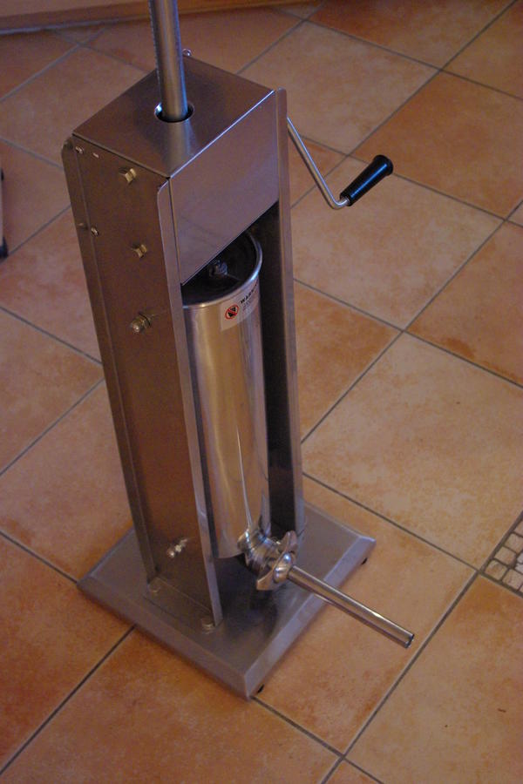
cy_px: 392
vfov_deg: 35.1
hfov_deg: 23.8
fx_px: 1242
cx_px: 262
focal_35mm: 57
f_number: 4.5
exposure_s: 1/13
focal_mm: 37.5
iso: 1600
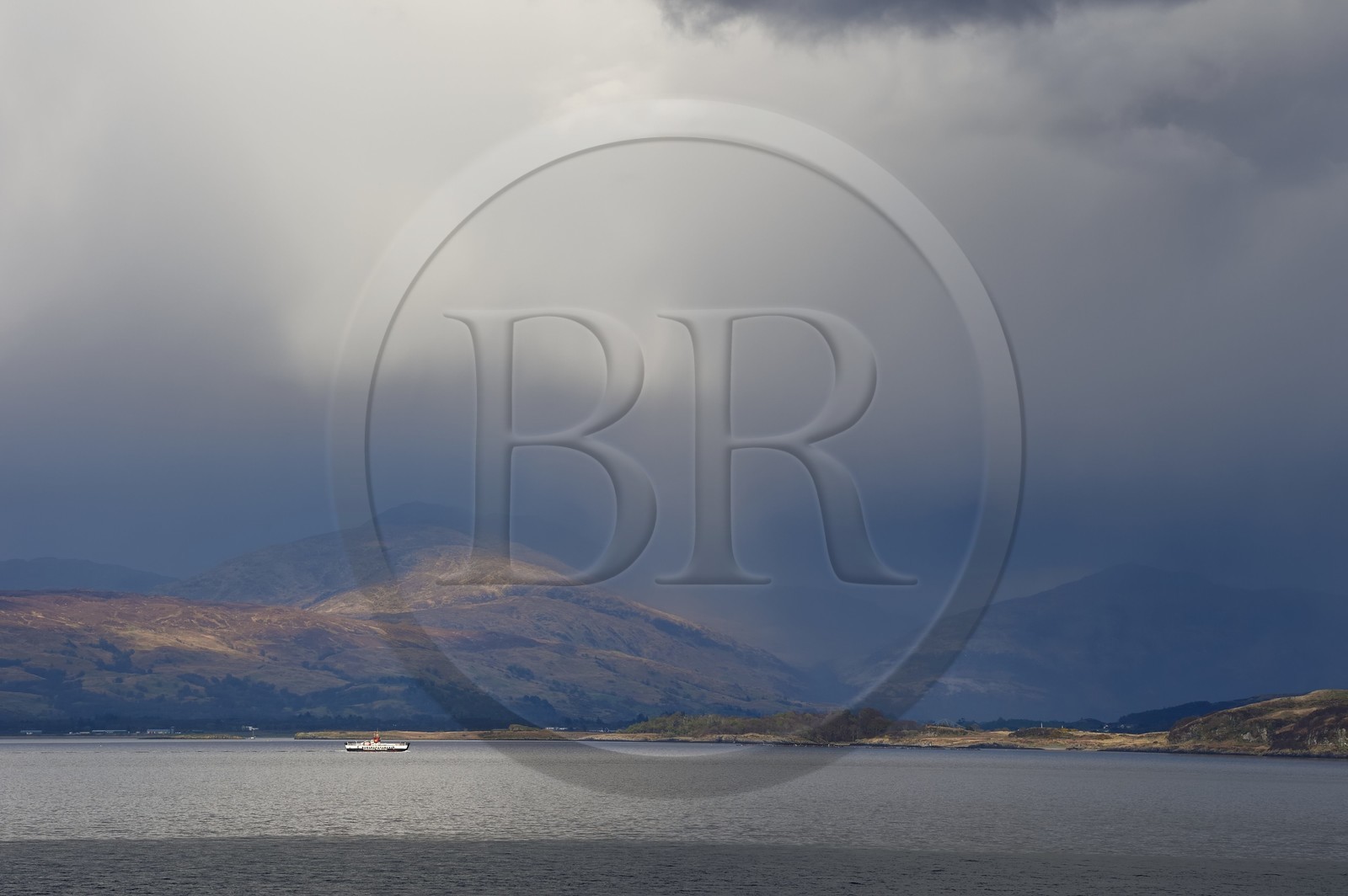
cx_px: 674
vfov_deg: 6.9
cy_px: 448
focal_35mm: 200
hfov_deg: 10.3
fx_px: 7483
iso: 200
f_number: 10
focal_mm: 200
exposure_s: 1/320
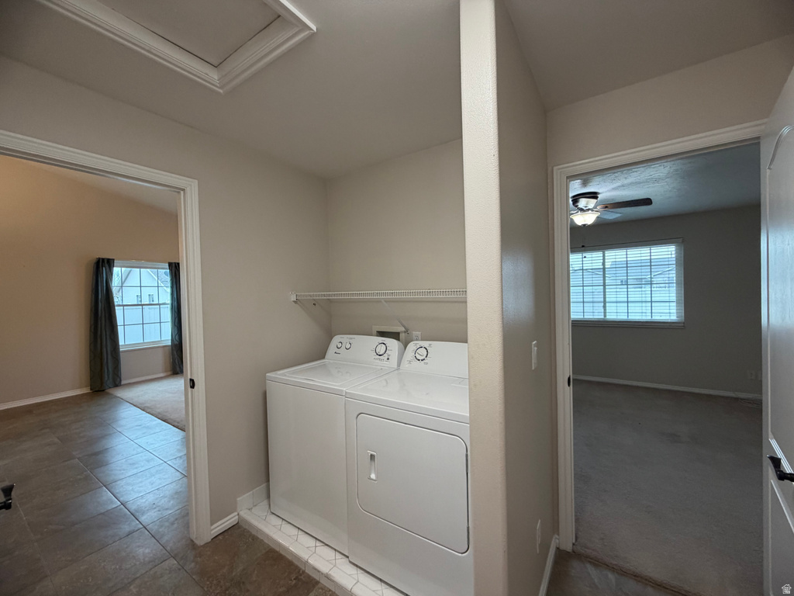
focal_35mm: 14
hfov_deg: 102.1
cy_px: 298
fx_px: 321
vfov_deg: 85.7
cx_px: 397
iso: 320
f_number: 2.2
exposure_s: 1/120
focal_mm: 2.22
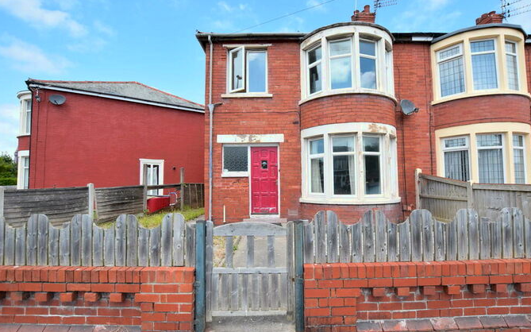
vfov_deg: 71.2
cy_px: 171
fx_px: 232
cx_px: 274
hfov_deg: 97.8
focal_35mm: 16
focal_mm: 10
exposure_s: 1/250
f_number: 5
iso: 100
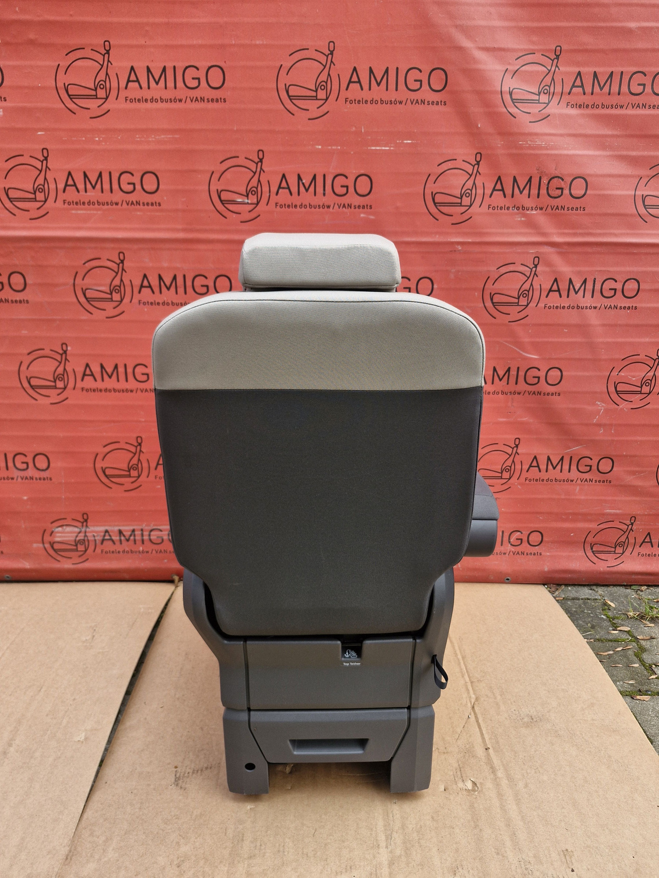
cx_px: 330
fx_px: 584
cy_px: 439
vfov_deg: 73.9
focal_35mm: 23
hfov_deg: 58.9
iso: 50
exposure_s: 1/173
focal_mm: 5.54
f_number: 1.8
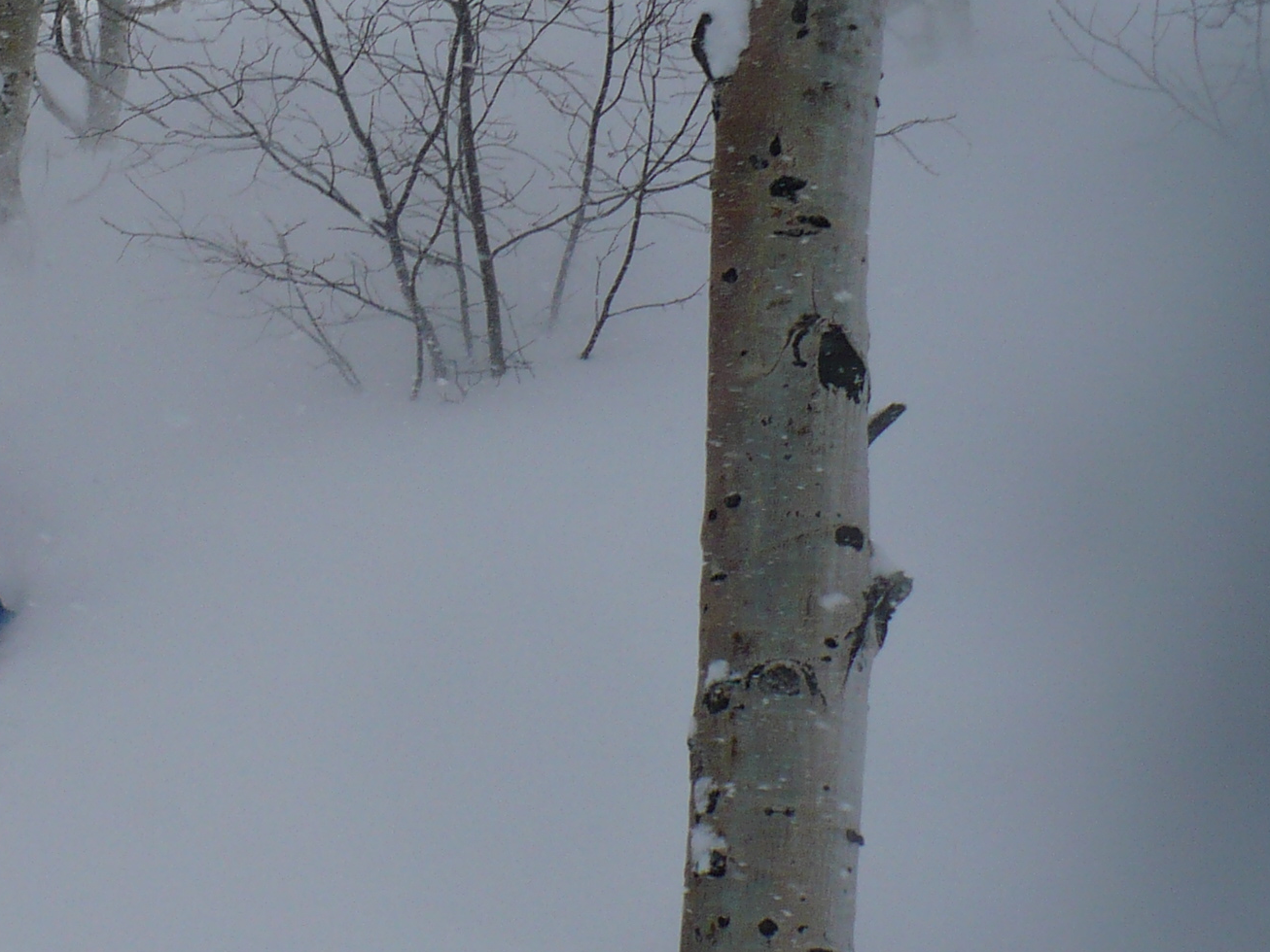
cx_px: -88
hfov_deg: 21.5
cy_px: 507
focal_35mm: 87
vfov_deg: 17.0
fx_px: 3192
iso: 100
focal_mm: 6.1
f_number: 8
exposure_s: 1/500
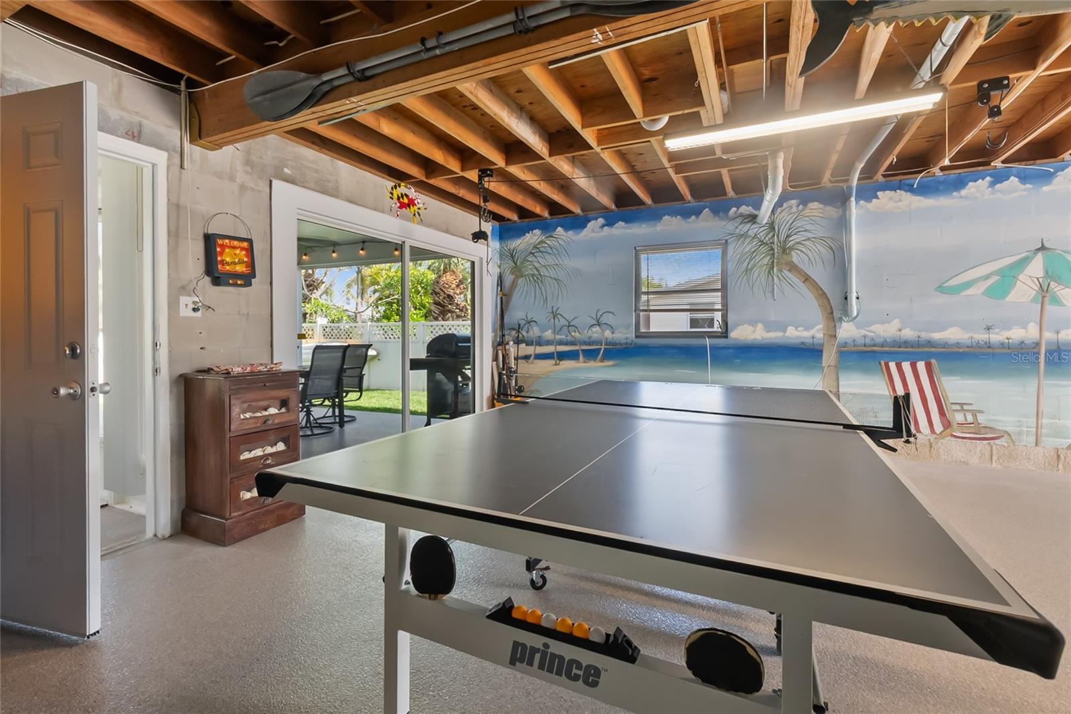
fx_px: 446
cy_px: 357
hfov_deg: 100.4
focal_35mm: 15
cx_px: 536
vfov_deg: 77.3
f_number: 8
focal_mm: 10
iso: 1600
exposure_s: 1/30
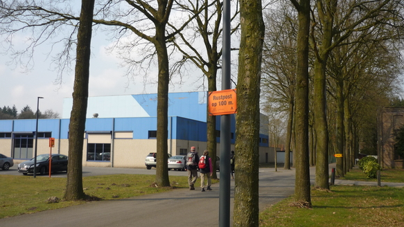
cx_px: 200
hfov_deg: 54.0
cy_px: 111
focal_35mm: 37
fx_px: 396
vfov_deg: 32.0
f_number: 8
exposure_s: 1/160
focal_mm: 5.5
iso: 100
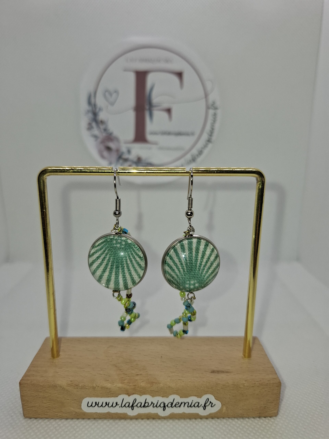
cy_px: 220
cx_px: 164
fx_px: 291
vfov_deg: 73.9
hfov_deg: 58.9
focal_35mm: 23
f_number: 1.8
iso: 50
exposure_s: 1/436
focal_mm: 5.54
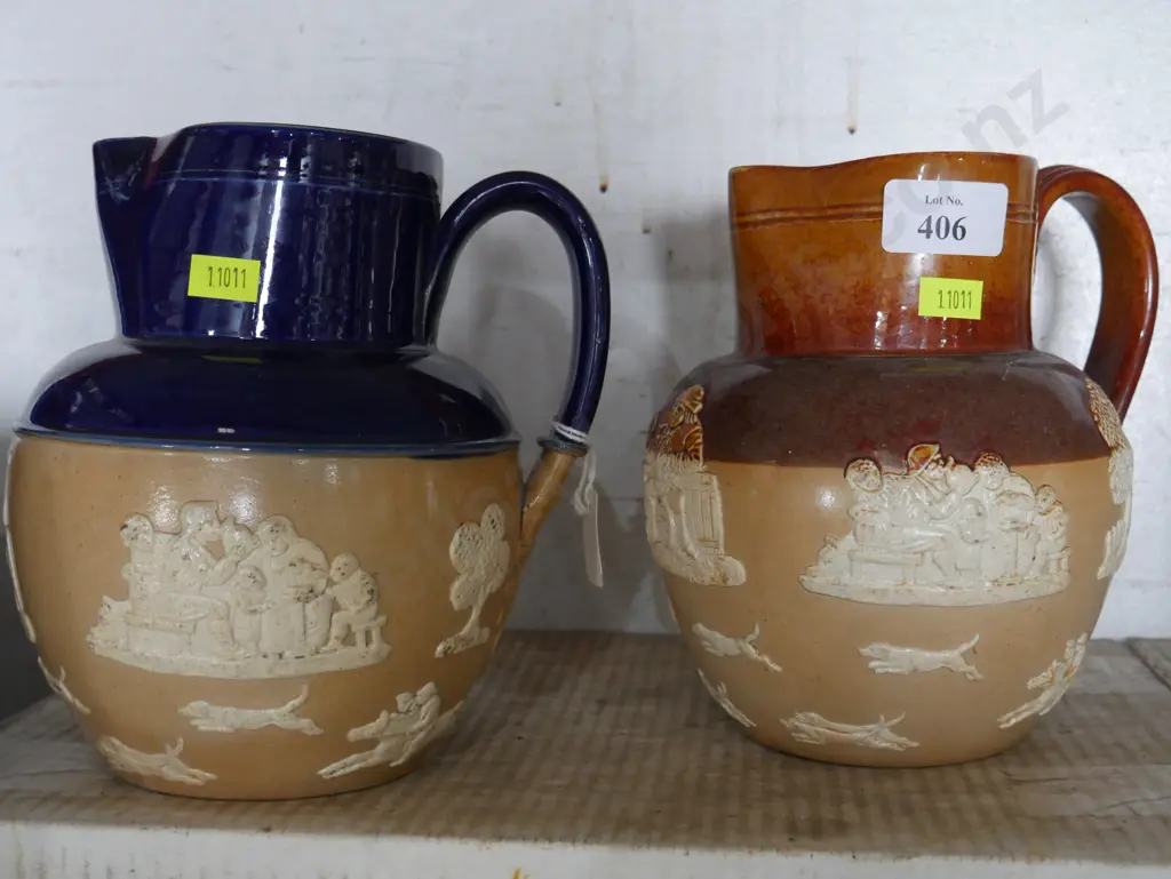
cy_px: 440
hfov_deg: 44.8
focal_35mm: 42
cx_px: 586
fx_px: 1421
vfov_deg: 34.4
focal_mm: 21
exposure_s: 1/60
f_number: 4.6
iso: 2000
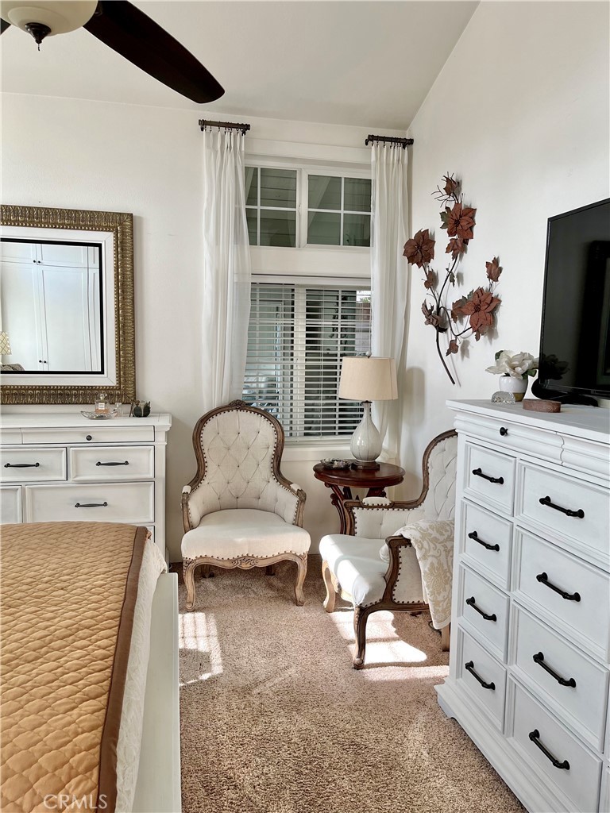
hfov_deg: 53.1
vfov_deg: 67.3
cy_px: 406
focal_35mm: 26
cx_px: 305
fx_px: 611
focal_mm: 5.1
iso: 40
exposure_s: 1/122
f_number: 1.6
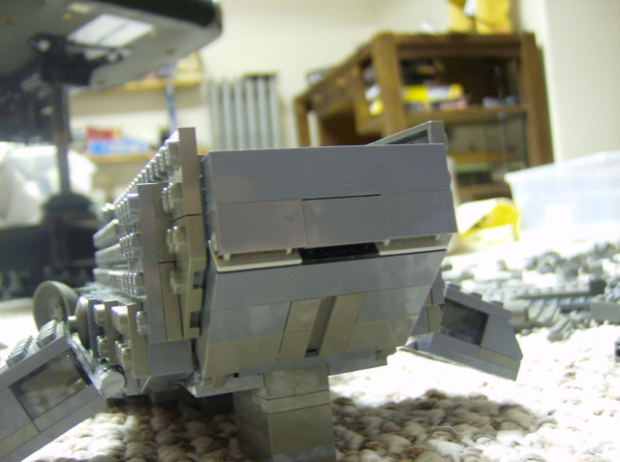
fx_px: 643
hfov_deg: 51.5
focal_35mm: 36
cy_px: 231
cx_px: 310
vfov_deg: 39.5
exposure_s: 1/2.07
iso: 200
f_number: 2.8
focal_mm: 6
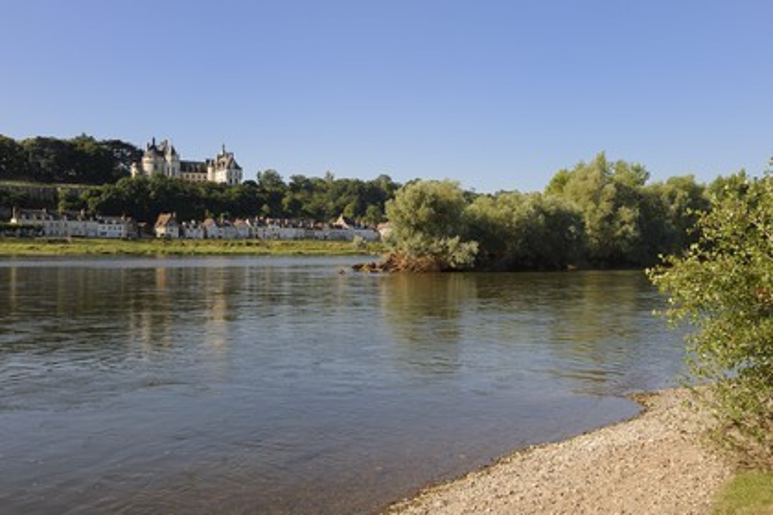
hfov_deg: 50.7
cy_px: 258
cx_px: 386
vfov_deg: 35.1
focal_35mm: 38
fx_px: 816
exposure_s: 1/160
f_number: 13
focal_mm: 38
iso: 200
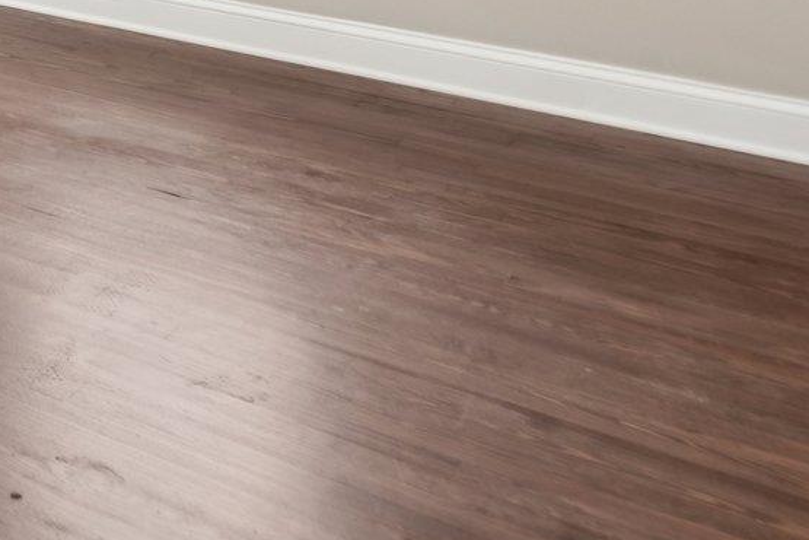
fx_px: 1326
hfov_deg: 21.9
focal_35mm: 59
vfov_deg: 18.6
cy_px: -390
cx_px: -634
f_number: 8
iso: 125
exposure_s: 1/13
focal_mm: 16
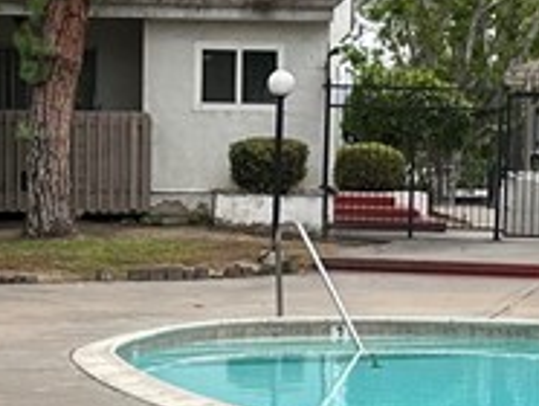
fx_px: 2058
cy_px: 287
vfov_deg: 11.2
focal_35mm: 132
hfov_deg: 14.9
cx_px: 345
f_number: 1.78
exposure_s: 1/2882
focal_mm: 6.86
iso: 80
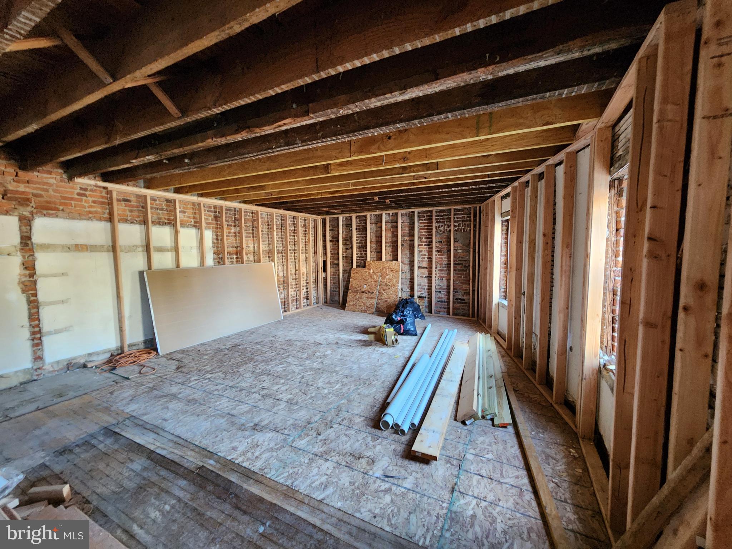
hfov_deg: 106.2
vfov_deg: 89.9
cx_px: 366
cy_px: 274
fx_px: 275
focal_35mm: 13
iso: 640
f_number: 2.2
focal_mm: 2.2
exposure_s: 1/30
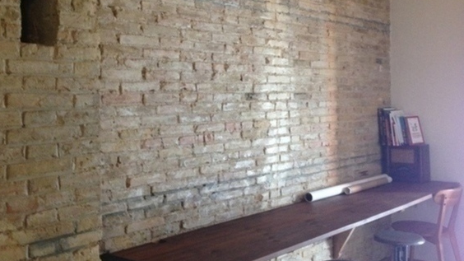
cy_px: 110
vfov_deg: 24.4
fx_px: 603
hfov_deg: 42.1
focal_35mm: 49
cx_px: 229
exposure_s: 1/20
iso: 160
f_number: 2.4
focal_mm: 4.12
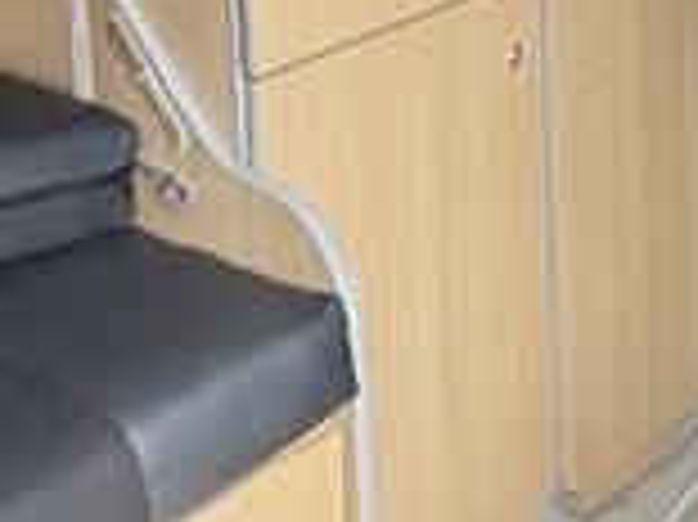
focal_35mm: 81
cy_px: -410
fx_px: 1632
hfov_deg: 23.7
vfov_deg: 15.6
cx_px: 576
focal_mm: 2.22
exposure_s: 1/60
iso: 250
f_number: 2.2
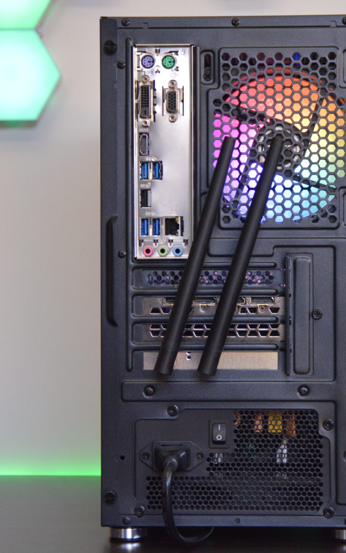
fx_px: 1688
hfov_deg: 11.7
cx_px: 212
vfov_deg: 18.6
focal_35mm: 112
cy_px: 258
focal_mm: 45
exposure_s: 1/60
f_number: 4.8
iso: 800
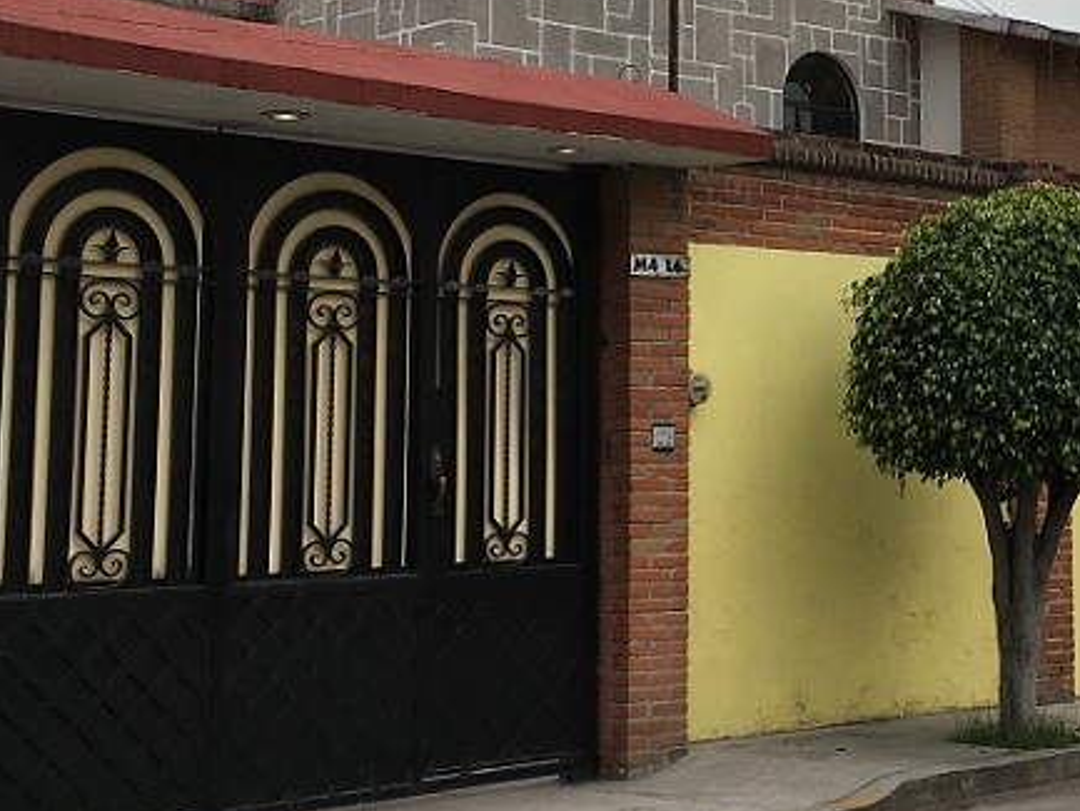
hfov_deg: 25.8
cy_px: 182
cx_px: 976
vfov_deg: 20.0
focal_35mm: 73
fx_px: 2278
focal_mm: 4.15
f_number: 2.2
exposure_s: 1/1115
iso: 25
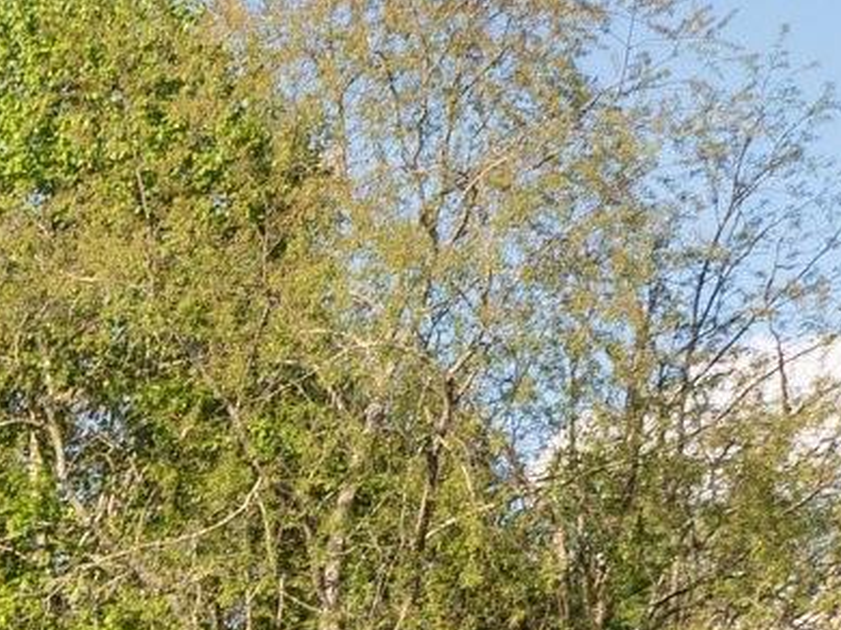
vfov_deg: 10.3
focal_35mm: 126
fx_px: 3059
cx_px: -753
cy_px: 1479
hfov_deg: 13.7
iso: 130
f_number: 2.8
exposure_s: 1/1000
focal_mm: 12.29
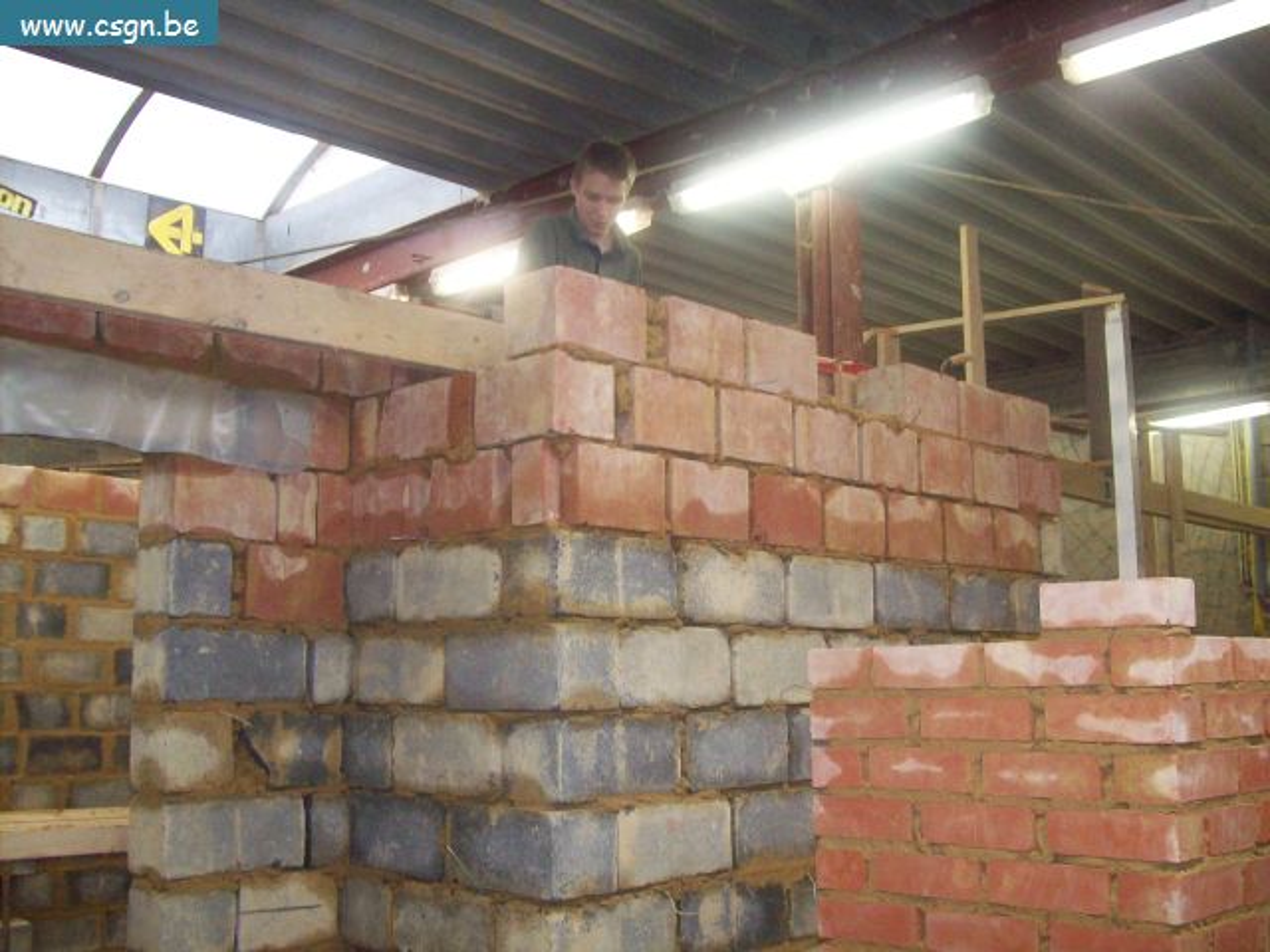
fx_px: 1321
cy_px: 476
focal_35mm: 36
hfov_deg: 51.4
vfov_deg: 39.7
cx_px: 635
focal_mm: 6
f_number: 2.7
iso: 200
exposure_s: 1/64
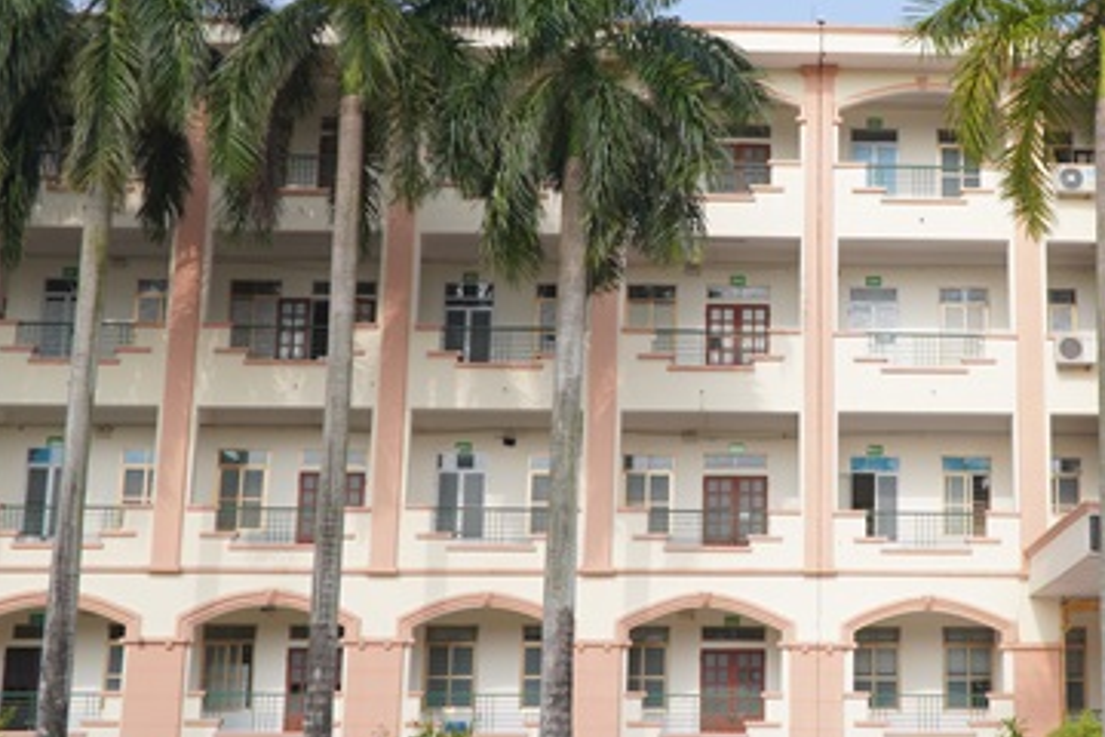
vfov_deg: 22.6
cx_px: 863
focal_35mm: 60
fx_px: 1842
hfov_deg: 32.6
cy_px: 324
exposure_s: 1/800
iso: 100
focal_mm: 18
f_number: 4
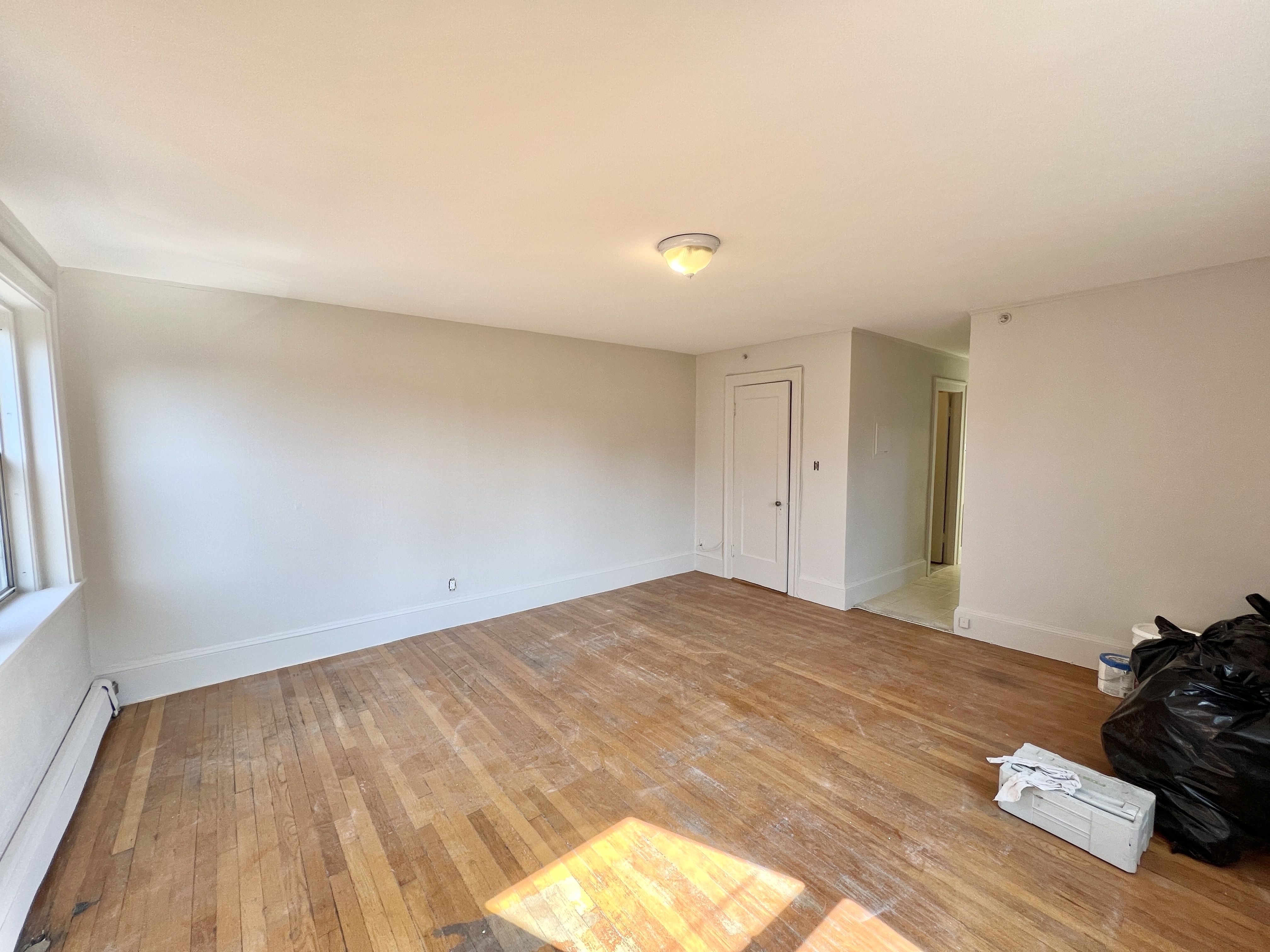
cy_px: 476
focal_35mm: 13
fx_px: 477
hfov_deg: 106.2
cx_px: 635
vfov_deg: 89.9
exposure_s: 1/99
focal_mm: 1.57
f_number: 1.8
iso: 50
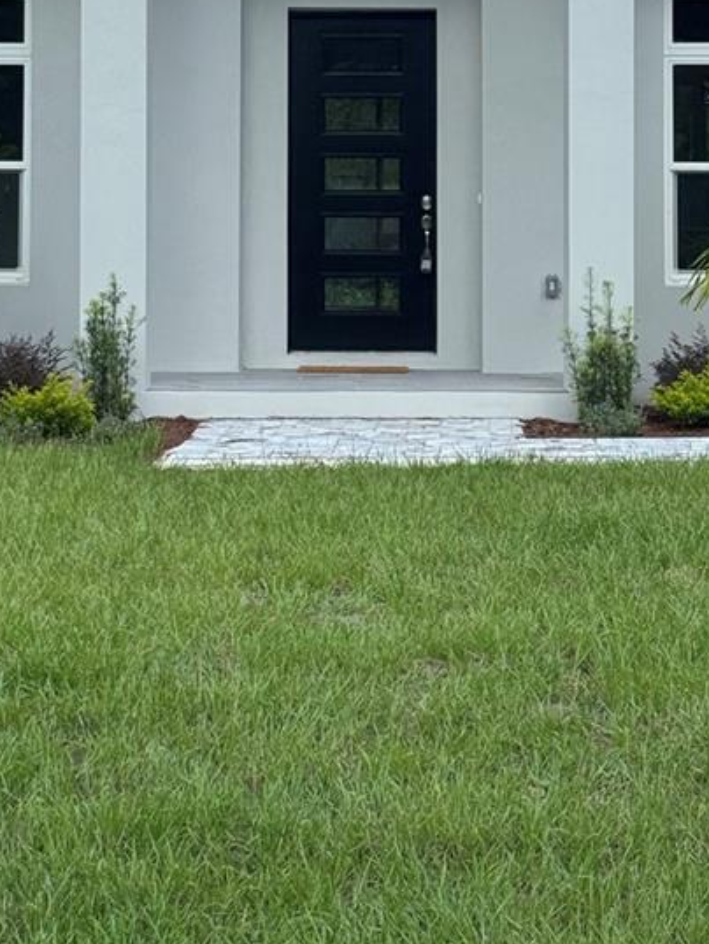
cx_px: 384
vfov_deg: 18.0
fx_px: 2920
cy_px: 49
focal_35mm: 107
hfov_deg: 13.8
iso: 64
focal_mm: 6.76
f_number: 1.78
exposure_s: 1/2513
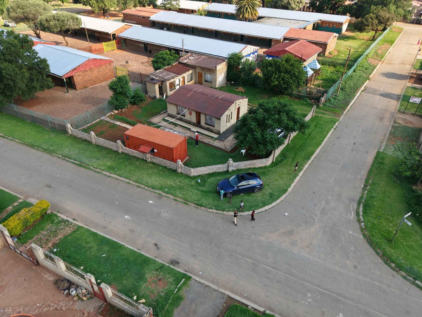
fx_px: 293
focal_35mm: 24
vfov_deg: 56.8
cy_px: 158
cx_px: 211
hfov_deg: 71.6
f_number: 1.8
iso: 110
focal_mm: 8.67
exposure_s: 1/800
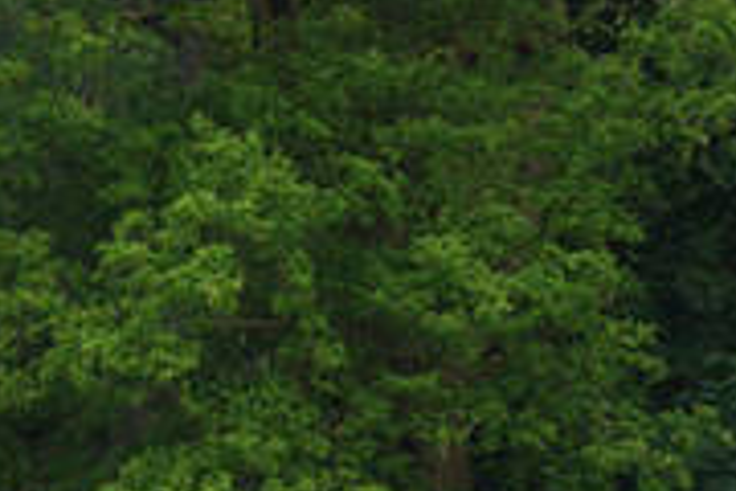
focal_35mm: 876
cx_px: 106
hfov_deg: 2.4
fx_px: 17908
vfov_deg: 1.6
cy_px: 814
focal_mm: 150
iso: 400
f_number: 5
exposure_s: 1/500
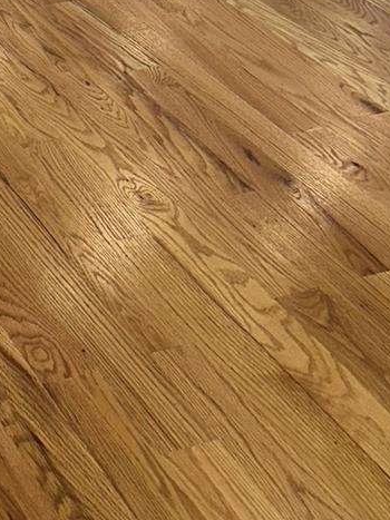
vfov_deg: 20.9
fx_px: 1187
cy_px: -264
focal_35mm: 79
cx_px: -167
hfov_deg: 17.1
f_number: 1.78
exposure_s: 1/120
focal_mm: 6.86
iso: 80
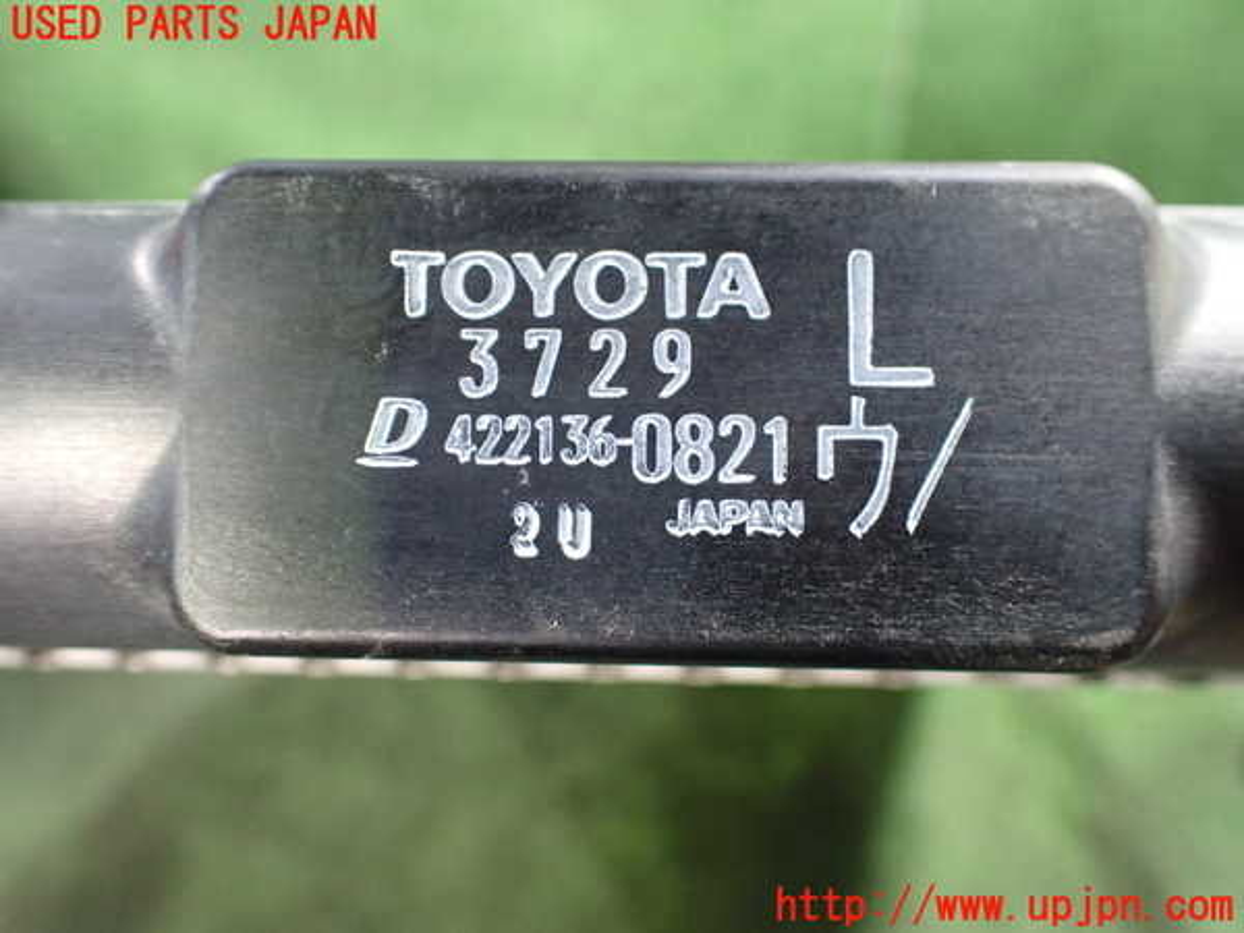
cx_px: 622
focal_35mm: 30
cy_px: 466
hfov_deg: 60.0
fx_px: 1078
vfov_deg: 46.8
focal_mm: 5.4
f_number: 2.3
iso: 800
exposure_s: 1/30
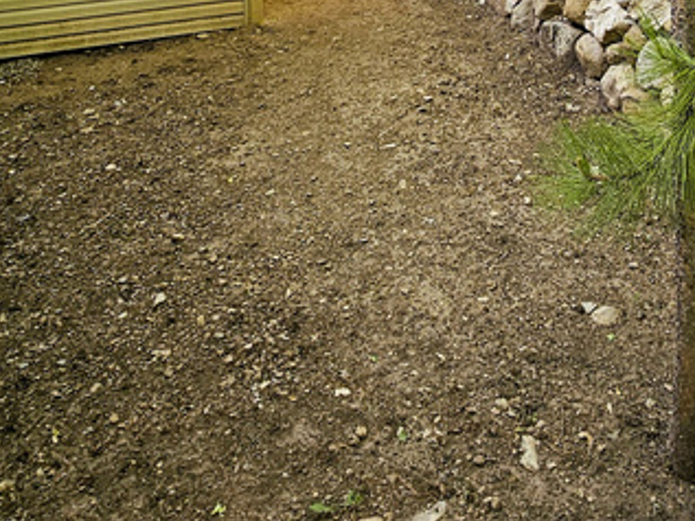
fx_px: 844
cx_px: 469
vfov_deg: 28.2
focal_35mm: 42
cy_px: -160
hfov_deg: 44.1
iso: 50
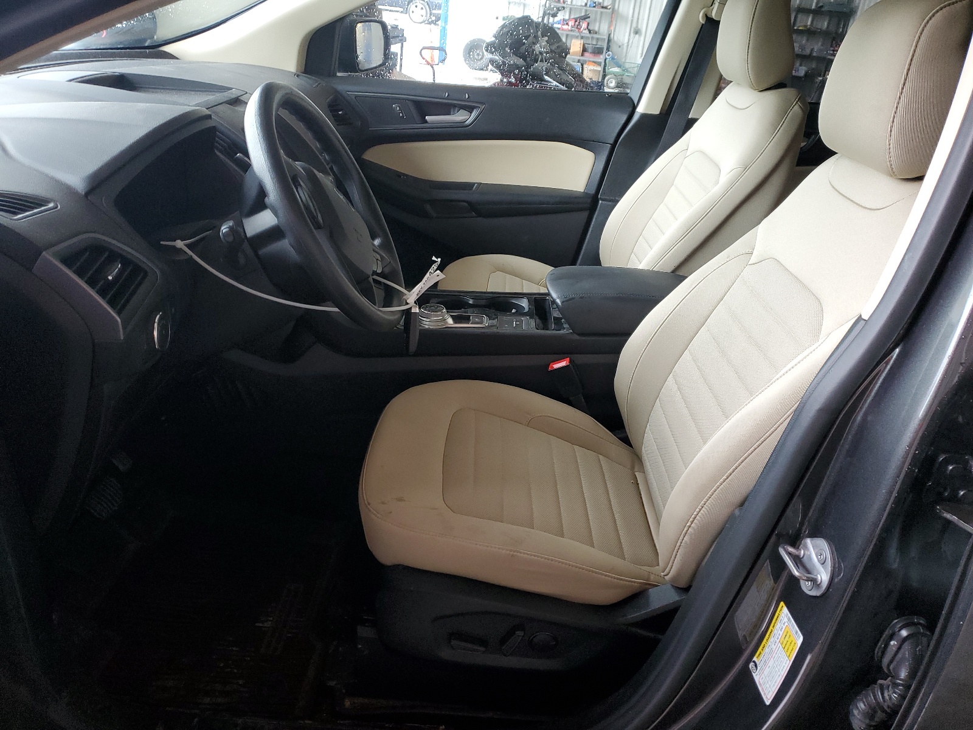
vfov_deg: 53.1
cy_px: 365
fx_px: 731
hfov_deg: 67.3
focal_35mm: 26
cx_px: 486
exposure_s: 1/60.2
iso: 111
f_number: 1.5
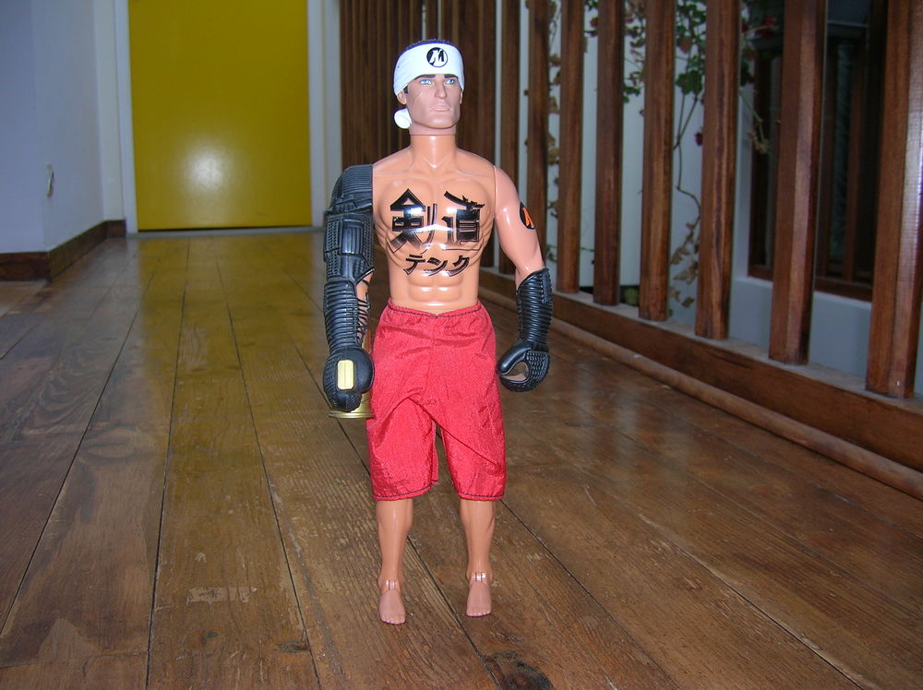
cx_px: 462
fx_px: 906
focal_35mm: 34
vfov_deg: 41.7
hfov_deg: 54.0
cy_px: 345
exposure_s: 1/60.1
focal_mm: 5.7
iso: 50
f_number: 2.9
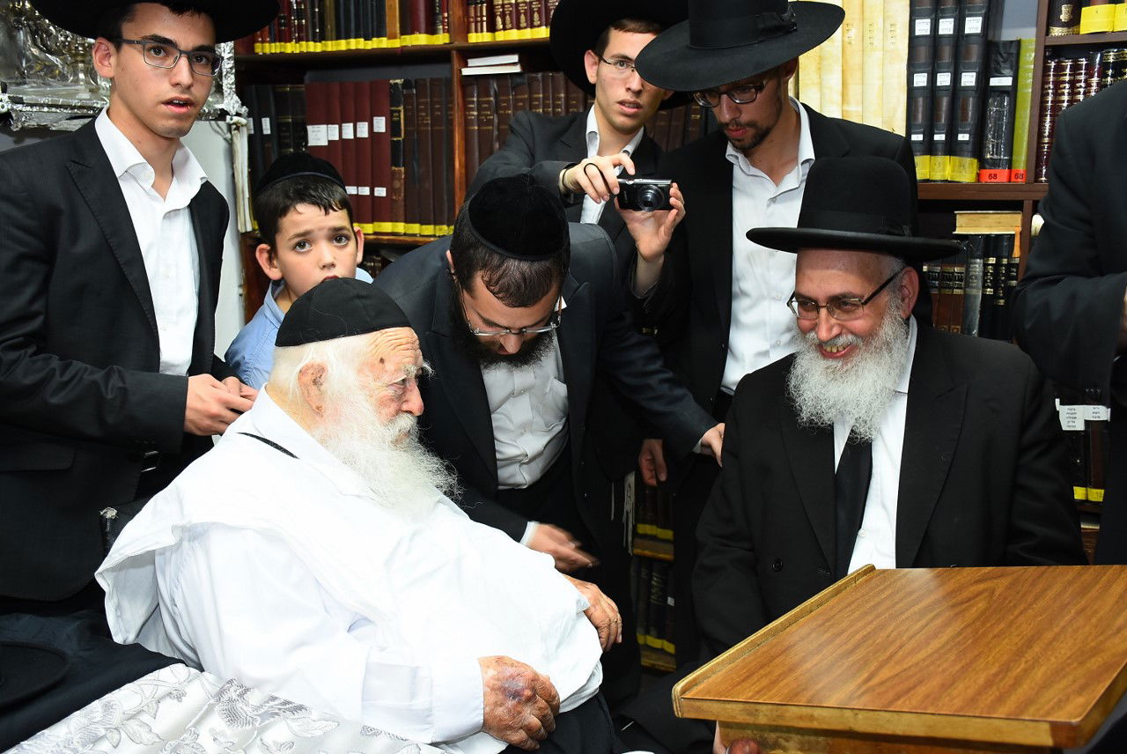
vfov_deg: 36.9
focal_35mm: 36
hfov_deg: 53.1
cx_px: 564
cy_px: 377
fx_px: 1128
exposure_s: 1/60
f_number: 5
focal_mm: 24
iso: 400
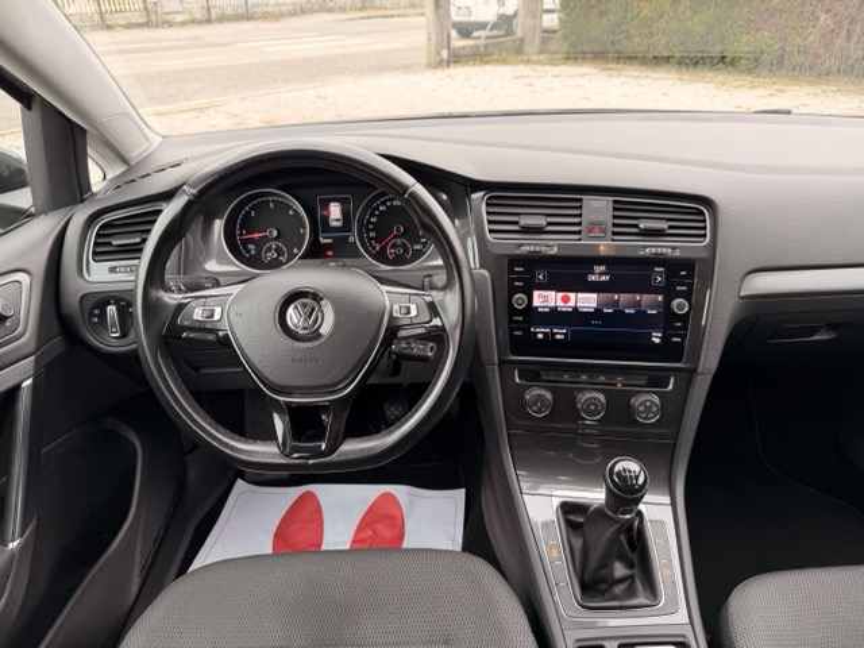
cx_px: 432
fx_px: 599
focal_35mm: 24
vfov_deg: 56.8
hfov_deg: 71.6
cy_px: 324
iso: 125
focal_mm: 6.76
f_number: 1.78
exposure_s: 1/154
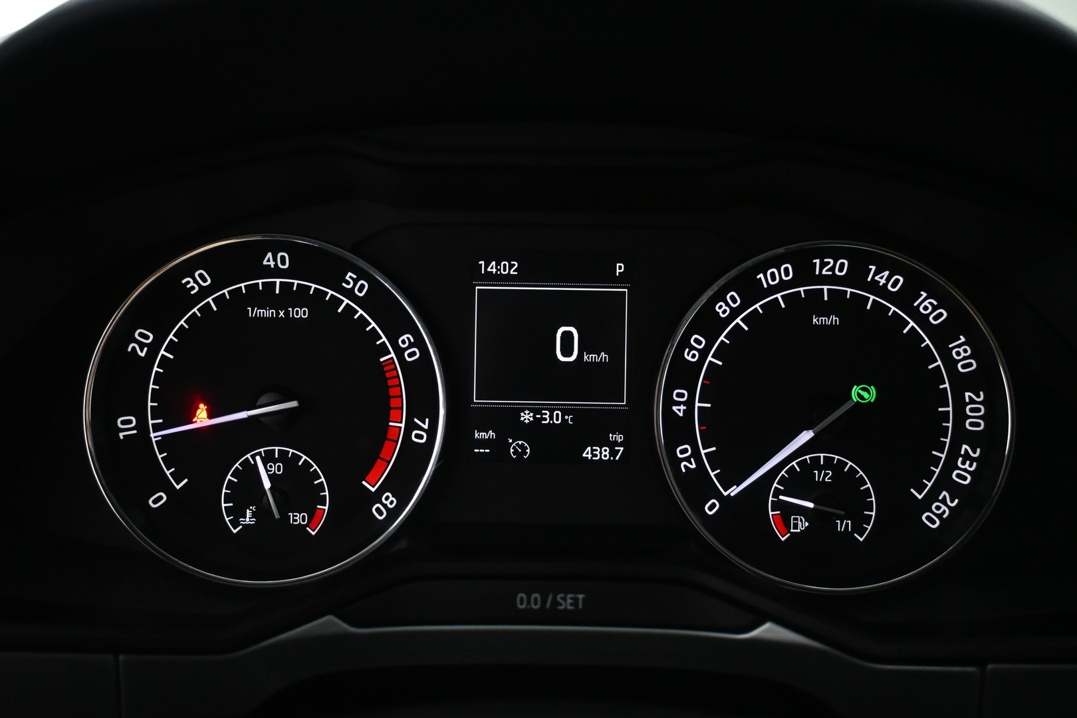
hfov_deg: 51.3
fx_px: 1122
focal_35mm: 38
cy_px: 359
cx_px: 538
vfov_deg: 35.5
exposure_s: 1/80
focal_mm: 25
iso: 3200
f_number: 4.2
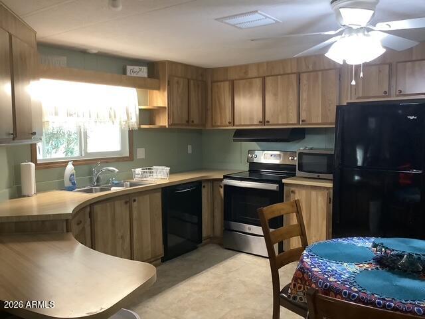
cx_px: 212
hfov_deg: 58.4
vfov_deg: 45.4
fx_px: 381
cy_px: 160
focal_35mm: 31
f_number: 2.4
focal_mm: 3.3
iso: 320
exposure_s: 1/40
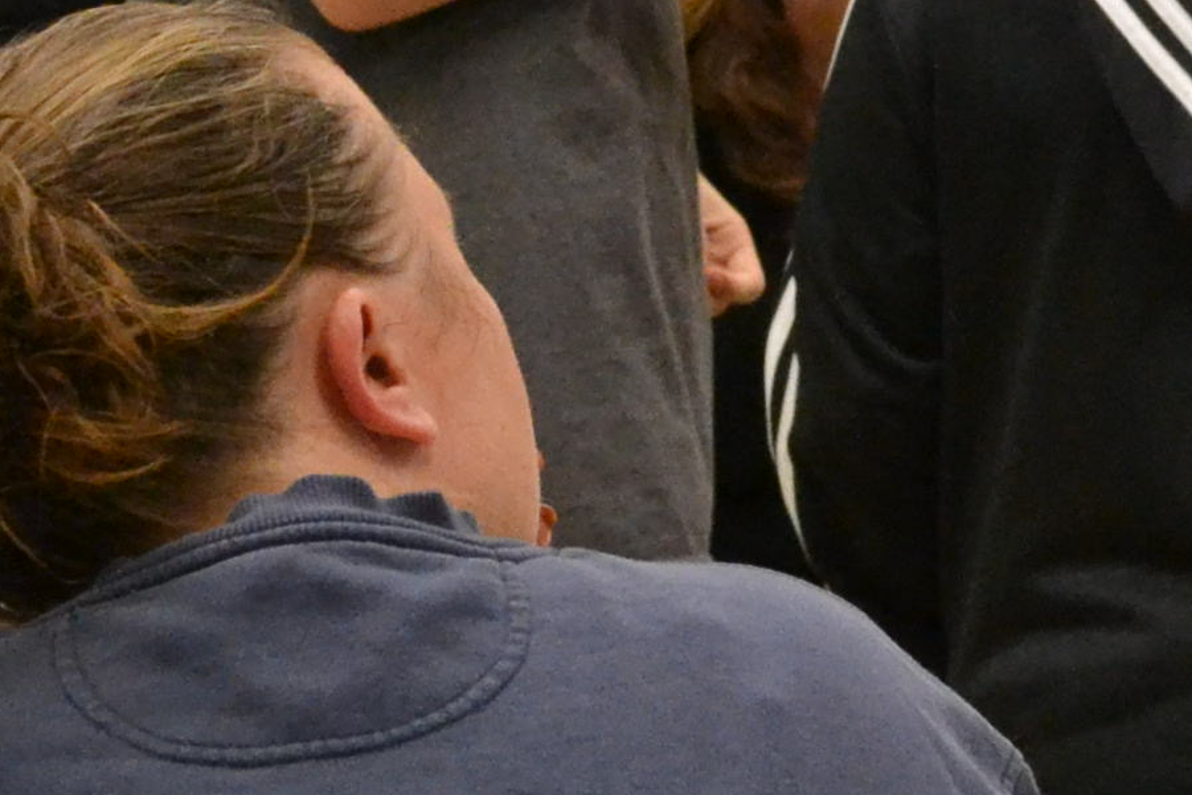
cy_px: -214
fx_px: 8893
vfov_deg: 5.1
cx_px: 1229
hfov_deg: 7.6
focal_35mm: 269
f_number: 6.3
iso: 2200
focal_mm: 35
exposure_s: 1/60
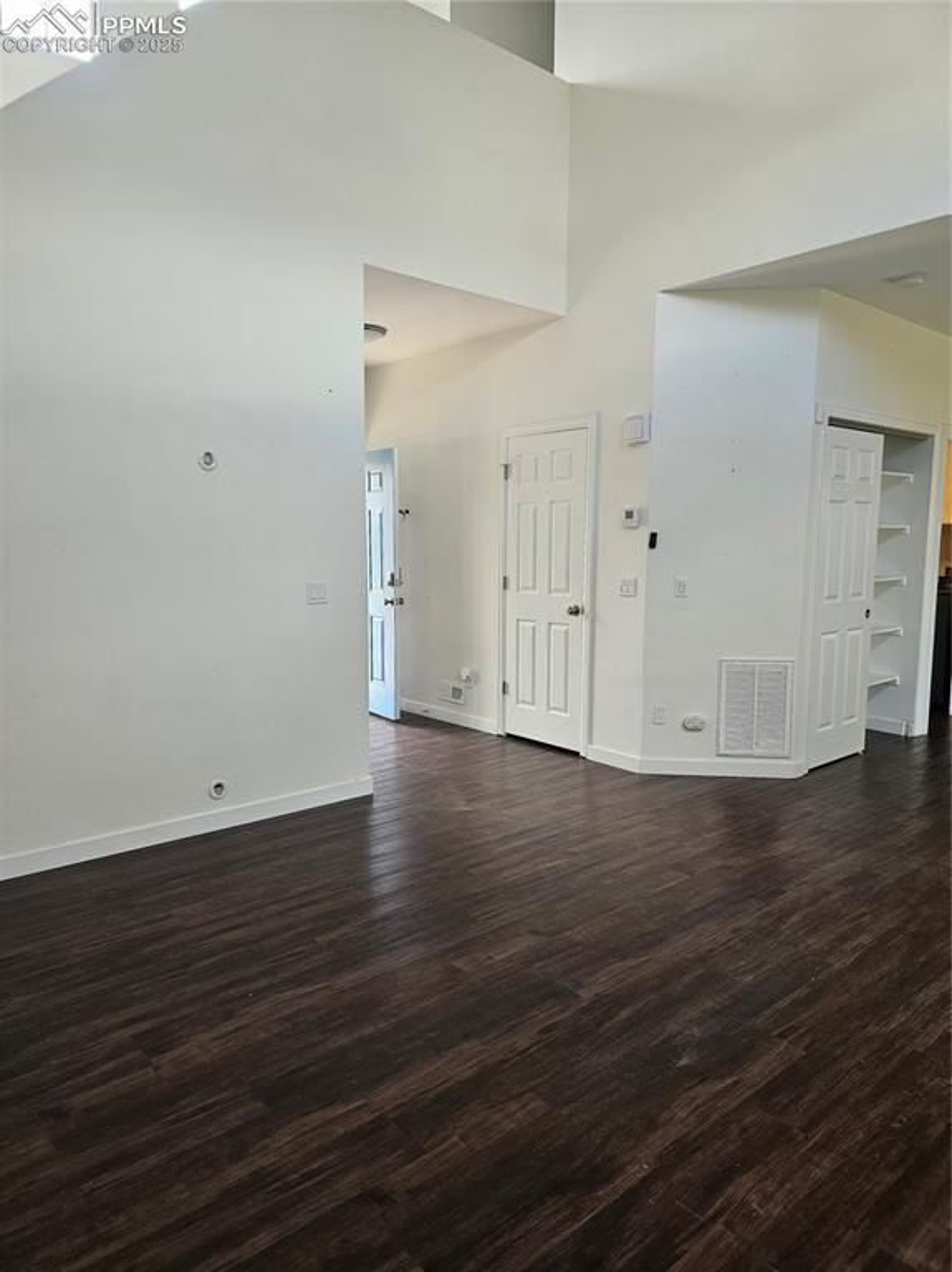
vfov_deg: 74.0
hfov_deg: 58.8
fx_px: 844
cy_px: 636
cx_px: 476
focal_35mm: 23
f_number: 1.7
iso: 100
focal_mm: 6.3
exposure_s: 1/120
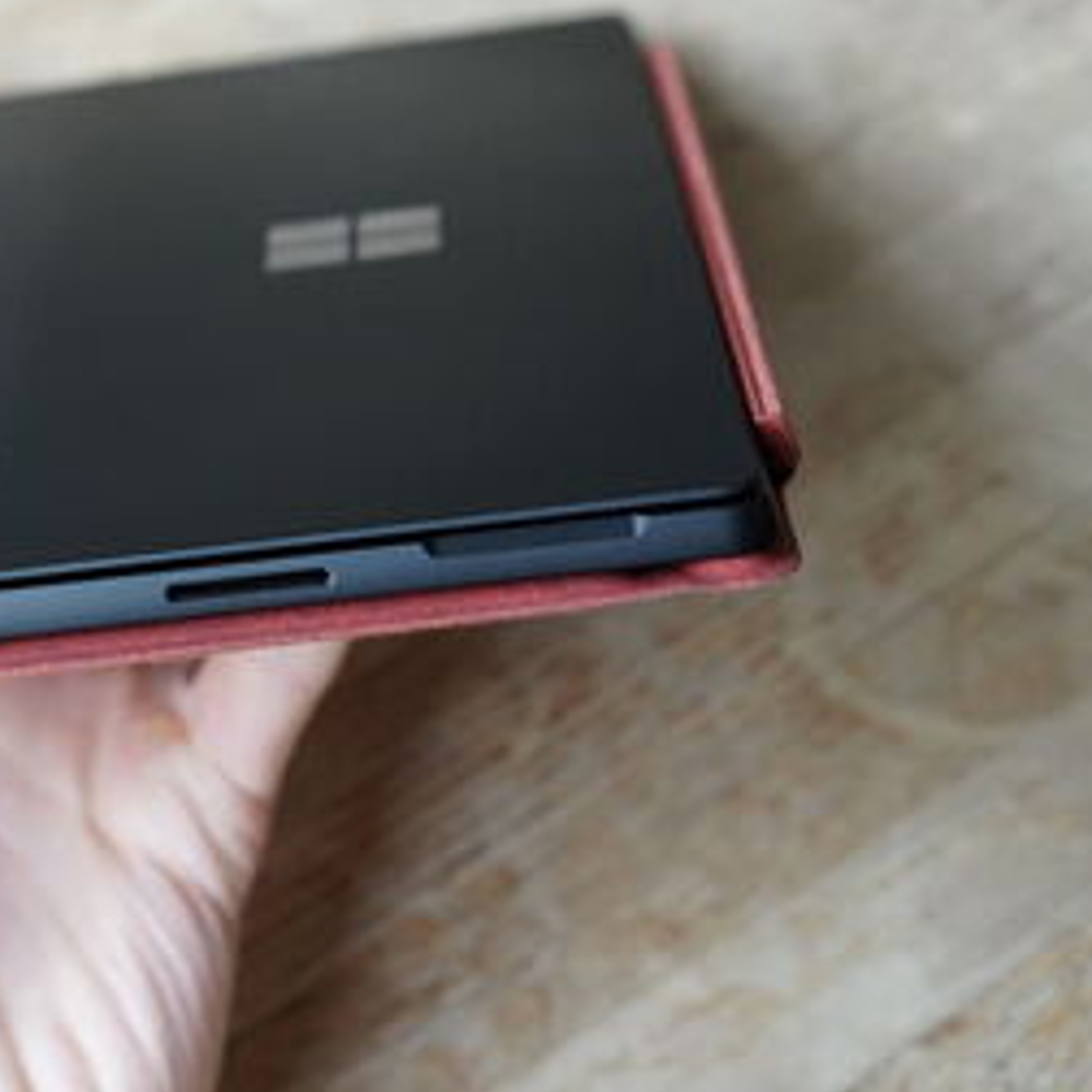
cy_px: 557
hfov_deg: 14.9
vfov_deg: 15.3
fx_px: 4069
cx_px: -113
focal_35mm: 114
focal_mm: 55
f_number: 5
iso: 3200
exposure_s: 1/200
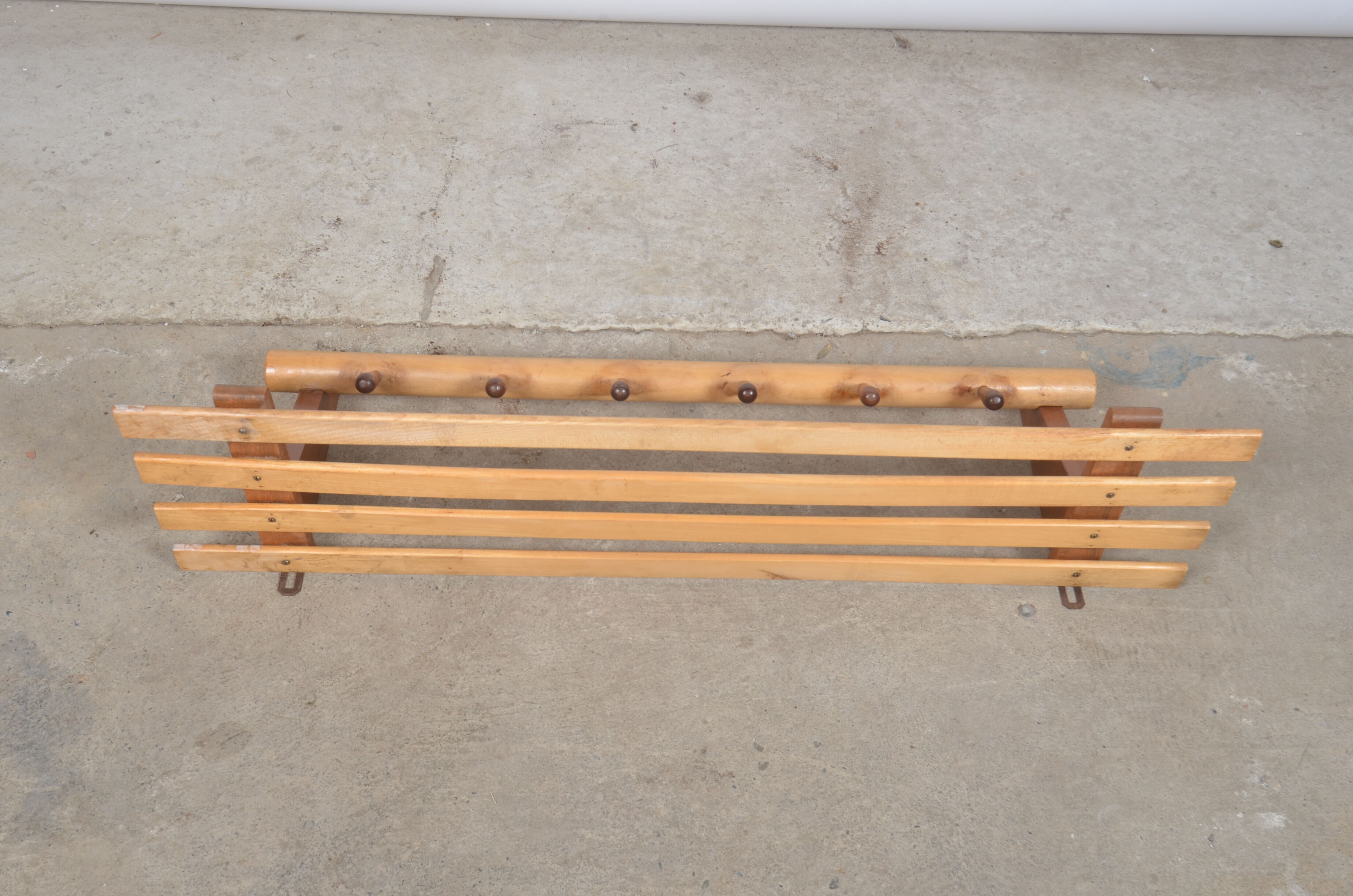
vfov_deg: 36.7
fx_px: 1350
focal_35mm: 36
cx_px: 676
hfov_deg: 53.2
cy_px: 448
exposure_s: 1/125
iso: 100
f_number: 11
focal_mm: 24
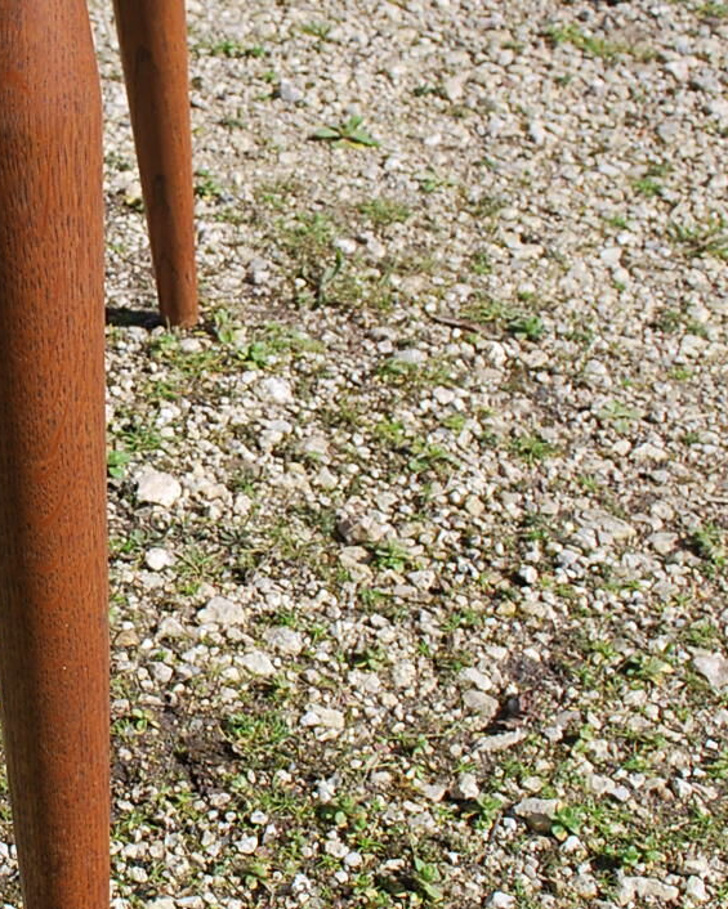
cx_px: -148
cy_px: 412
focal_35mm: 85
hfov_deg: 17.2
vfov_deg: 22.5
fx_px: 2289
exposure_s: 1/250
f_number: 8
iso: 100
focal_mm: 22
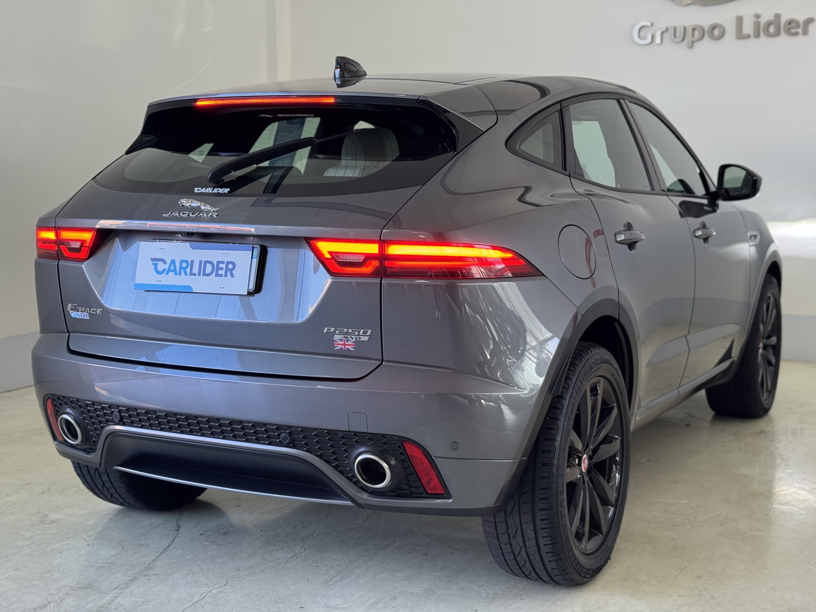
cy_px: 306
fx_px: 1131
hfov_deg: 39.7
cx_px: 408
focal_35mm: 48
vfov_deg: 30.3
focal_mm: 6.76
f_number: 1.78
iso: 100
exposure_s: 1/104
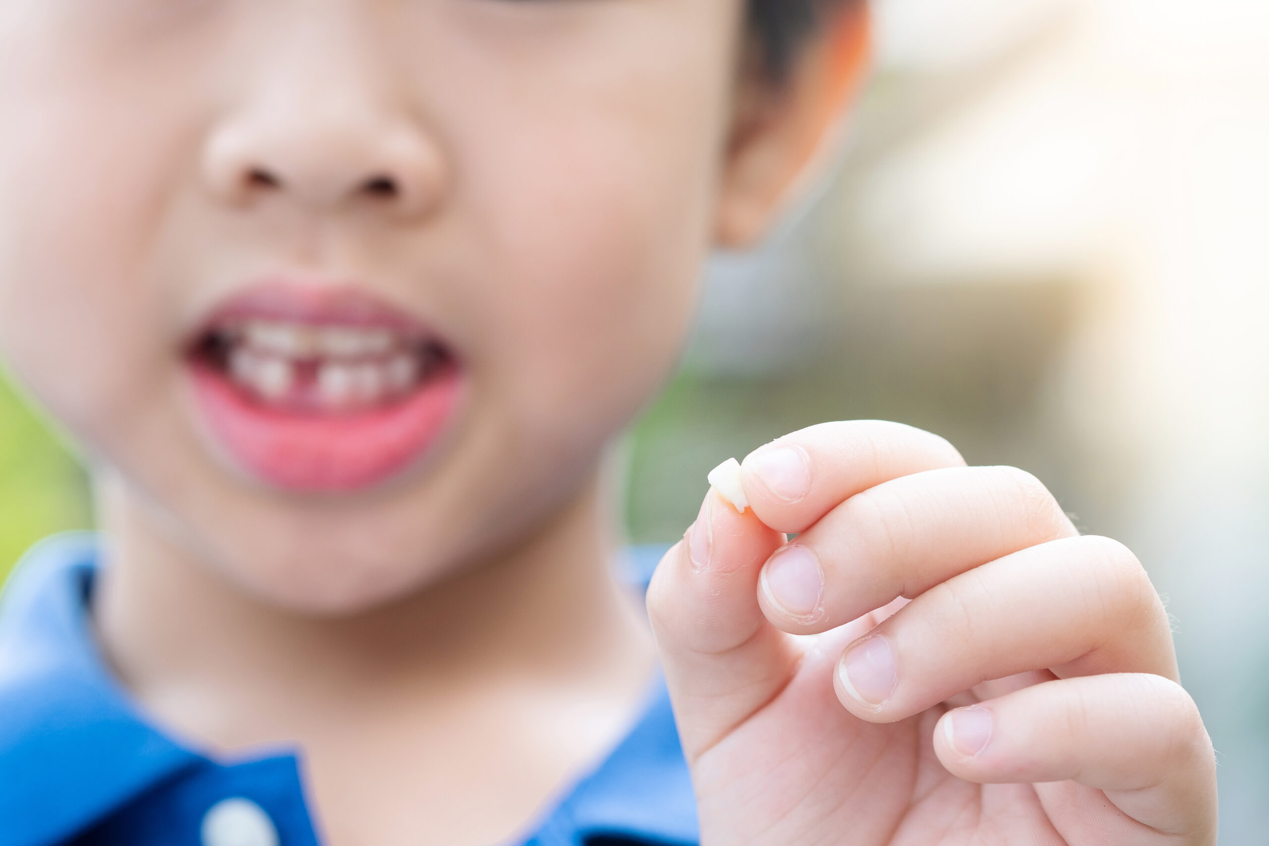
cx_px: 634
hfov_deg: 22.6
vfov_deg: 15.2
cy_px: 423
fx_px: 3172
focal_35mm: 90
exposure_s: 1/250
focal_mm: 60
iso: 250
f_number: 4
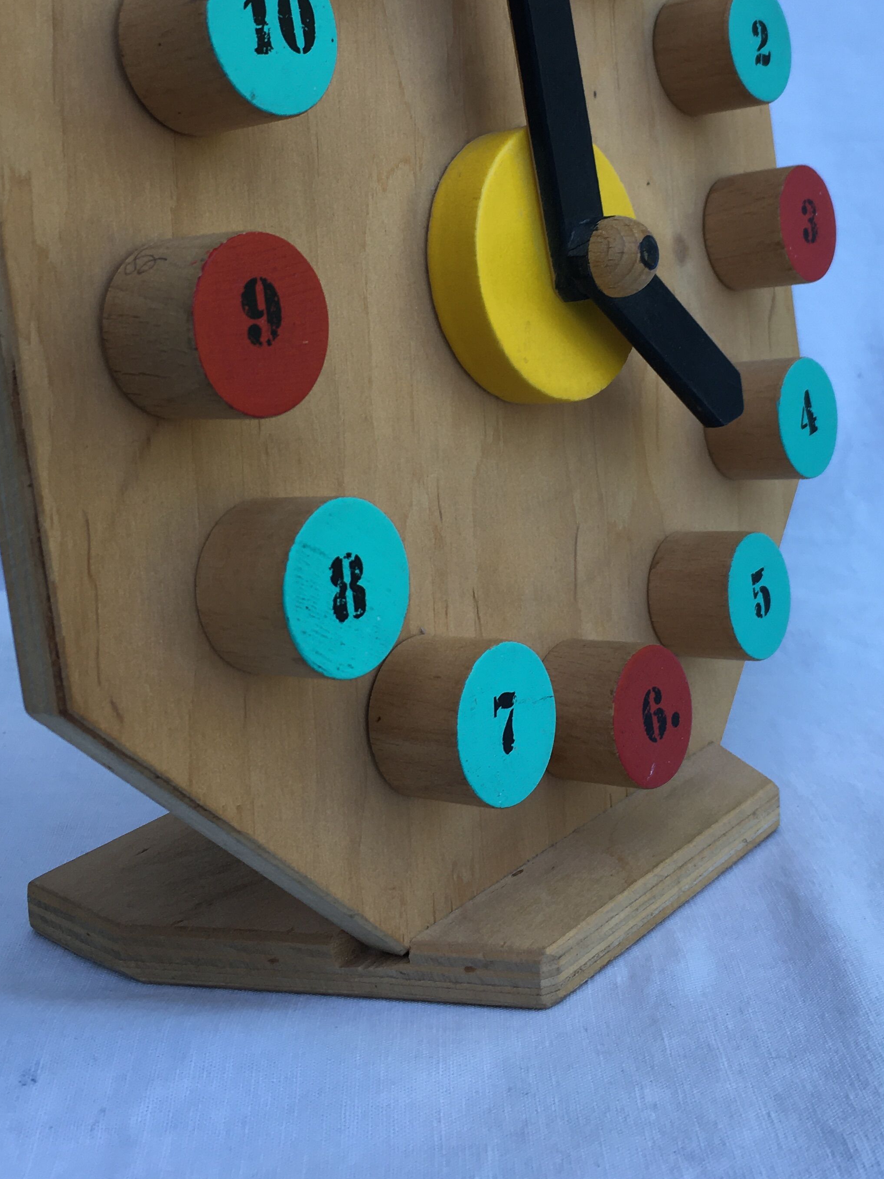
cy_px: 344
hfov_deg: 33.6
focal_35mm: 43
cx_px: 469
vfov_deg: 42.9
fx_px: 1464
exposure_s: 1/104
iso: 25
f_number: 2.2
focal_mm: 4.15
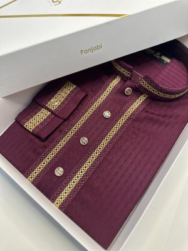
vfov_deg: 71.6
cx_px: 94
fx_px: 174
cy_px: 126
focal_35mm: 24
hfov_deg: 56.8
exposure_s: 1/50
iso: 200
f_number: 1.78
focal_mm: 6.86
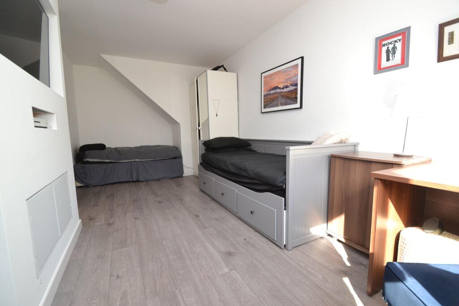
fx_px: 191
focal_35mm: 15
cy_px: 153
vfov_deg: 77.3
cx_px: 230
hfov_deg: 100.4
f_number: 4.5
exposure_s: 1/80
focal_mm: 10
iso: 400
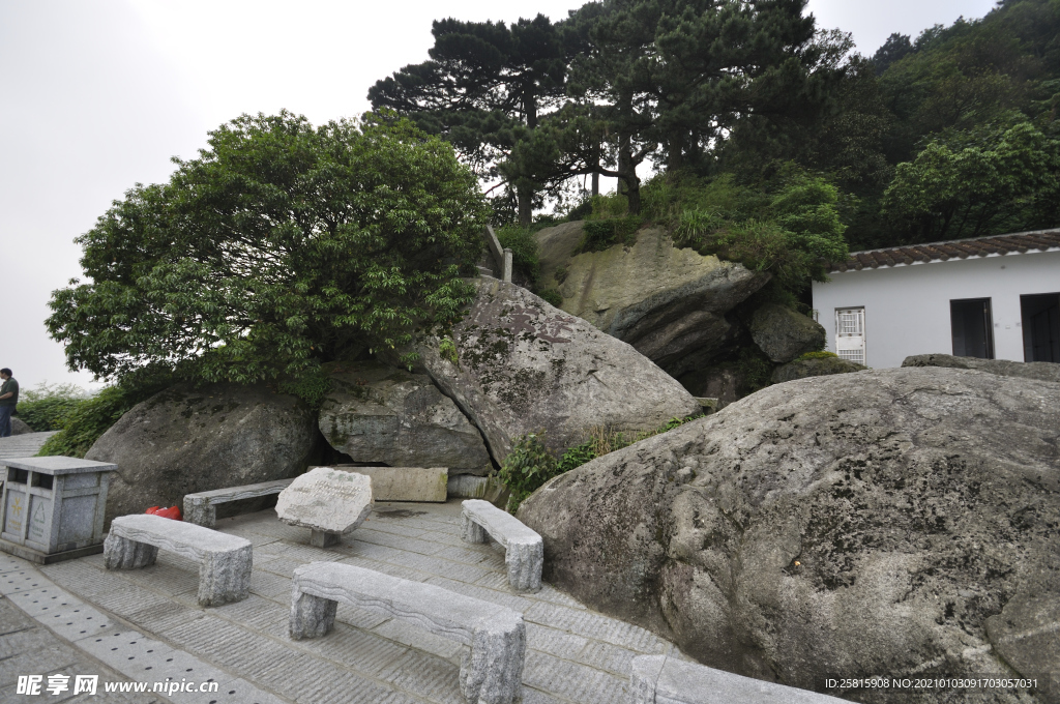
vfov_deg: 77.2
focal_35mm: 15
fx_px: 441
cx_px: 530
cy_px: 352
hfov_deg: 100.5
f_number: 5.6
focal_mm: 10
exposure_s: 1/400
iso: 200
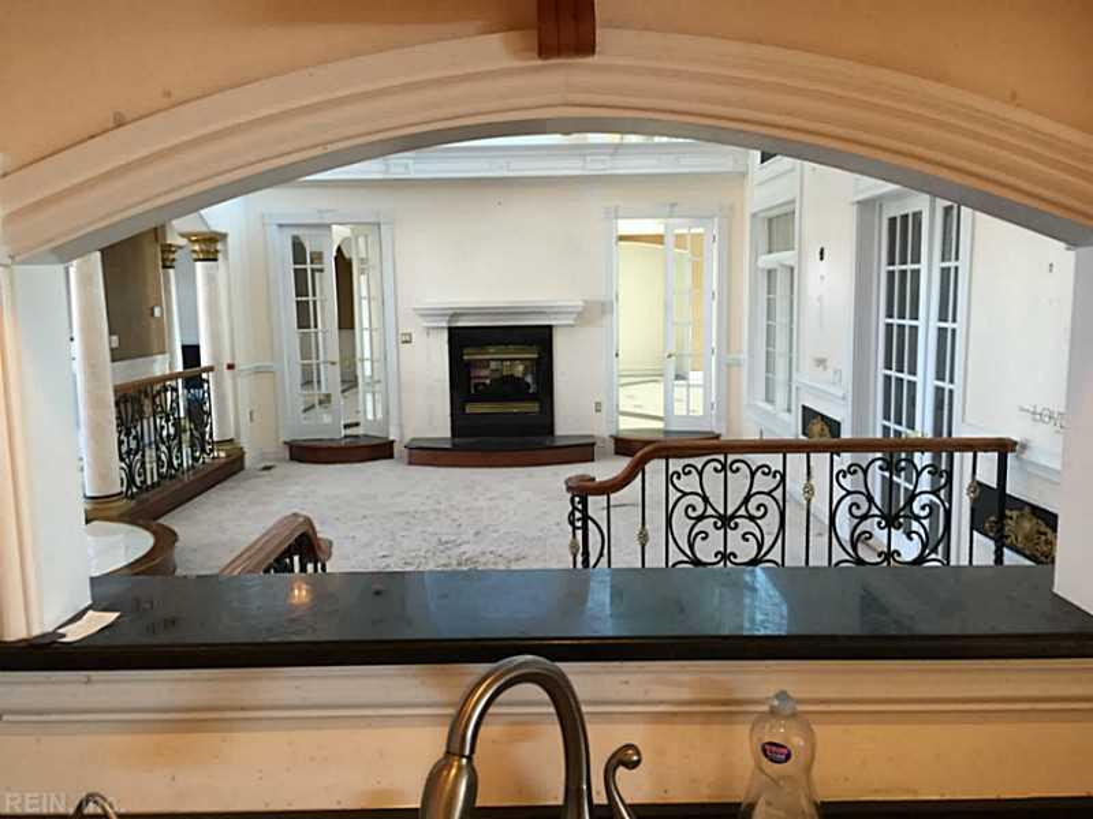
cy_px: 410
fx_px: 916
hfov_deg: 61.7
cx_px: 546
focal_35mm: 29
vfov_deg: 48.2
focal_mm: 4.15
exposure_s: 1/15
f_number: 2.2
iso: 64
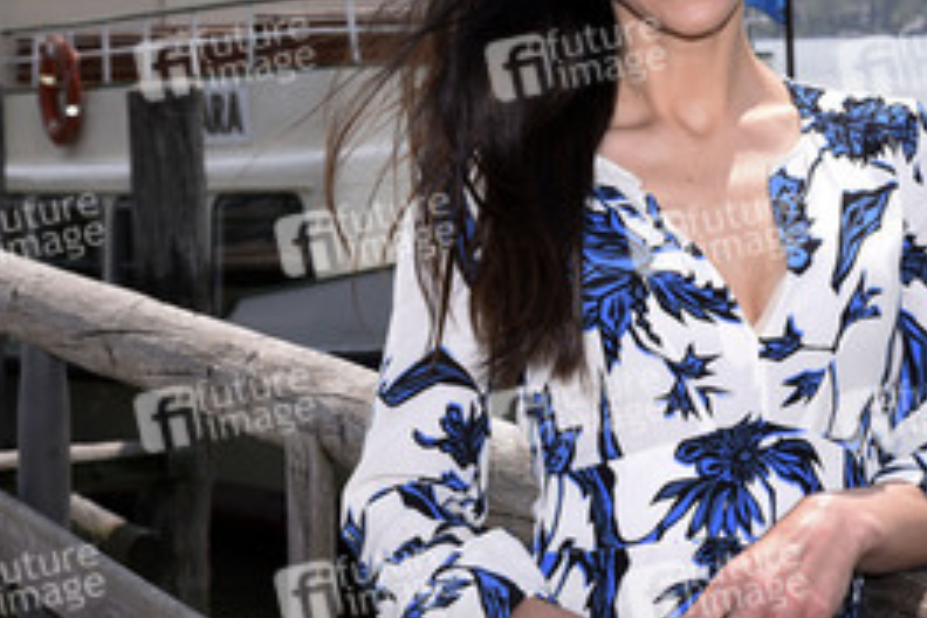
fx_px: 3424
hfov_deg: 15.4
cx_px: 623
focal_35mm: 133
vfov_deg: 10.3
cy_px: 147
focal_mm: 78
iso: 250
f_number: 14
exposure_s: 1/160
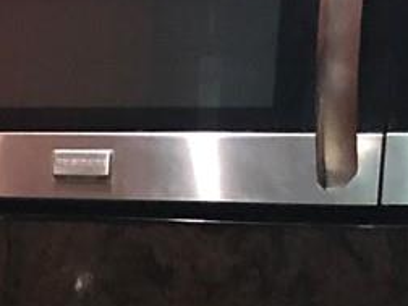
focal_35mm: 178
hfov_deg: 9.3
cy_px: 460
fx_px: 2098
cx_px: -712
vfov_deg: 8.2
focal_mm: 3.99
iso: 100
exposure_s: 1/15
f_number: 1.8
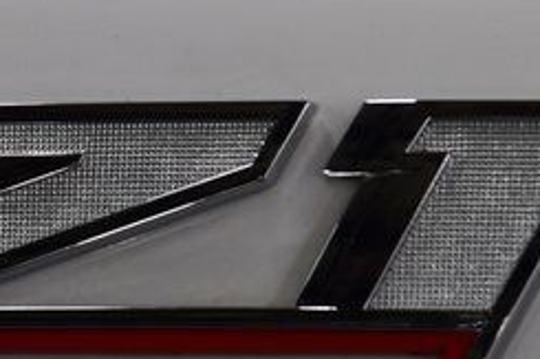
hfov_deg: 4.7
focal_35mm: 439
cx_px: -392
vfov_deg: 3.1
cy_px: 243
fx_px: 6580
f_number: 7.1
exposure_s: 1/40
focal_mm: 70
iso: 400
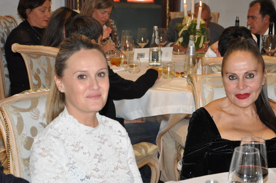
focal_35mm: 94
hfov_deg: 21.7
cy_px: 110
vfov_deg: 14.5
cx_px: 173
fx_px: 720
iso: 800
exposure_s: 1/60
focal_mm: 48
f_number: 4.8
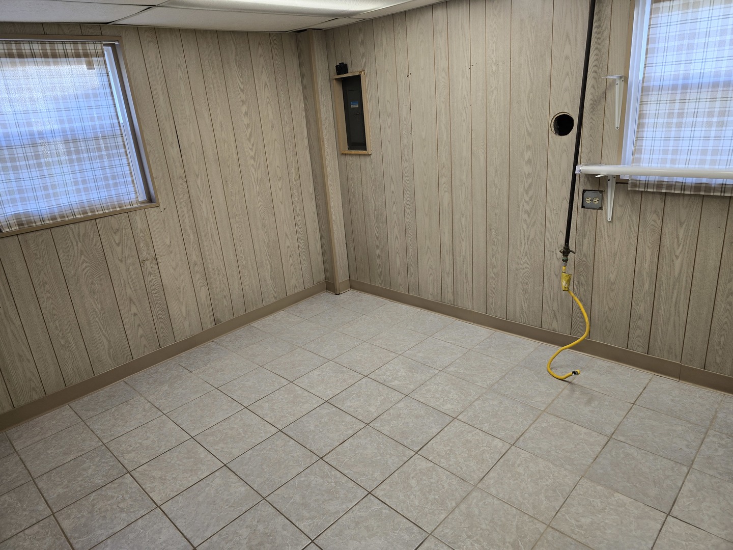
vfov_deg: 58.9
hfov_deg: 73.9
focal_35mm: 23
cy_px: 275
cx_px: 366
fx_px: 487
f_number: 1.7
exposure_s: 1/120
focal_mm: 6.3
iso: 80
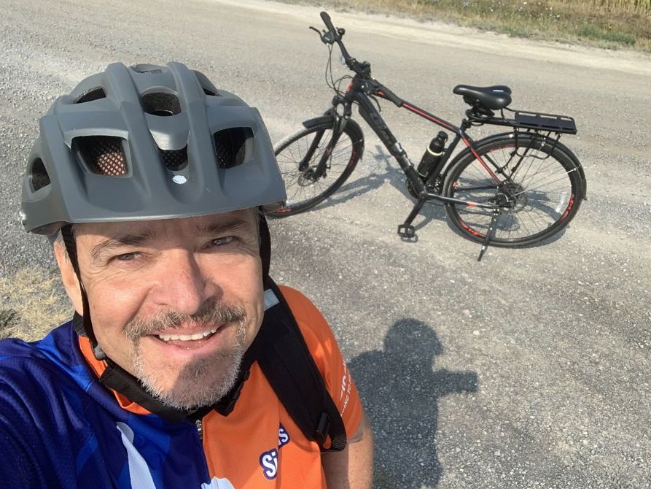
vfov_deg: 44.2
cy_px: 244
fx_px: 602
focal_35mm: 32
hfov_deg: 56.8
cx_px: 326
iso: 16
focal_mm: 2.87
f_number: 2.2
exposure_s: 1/1131
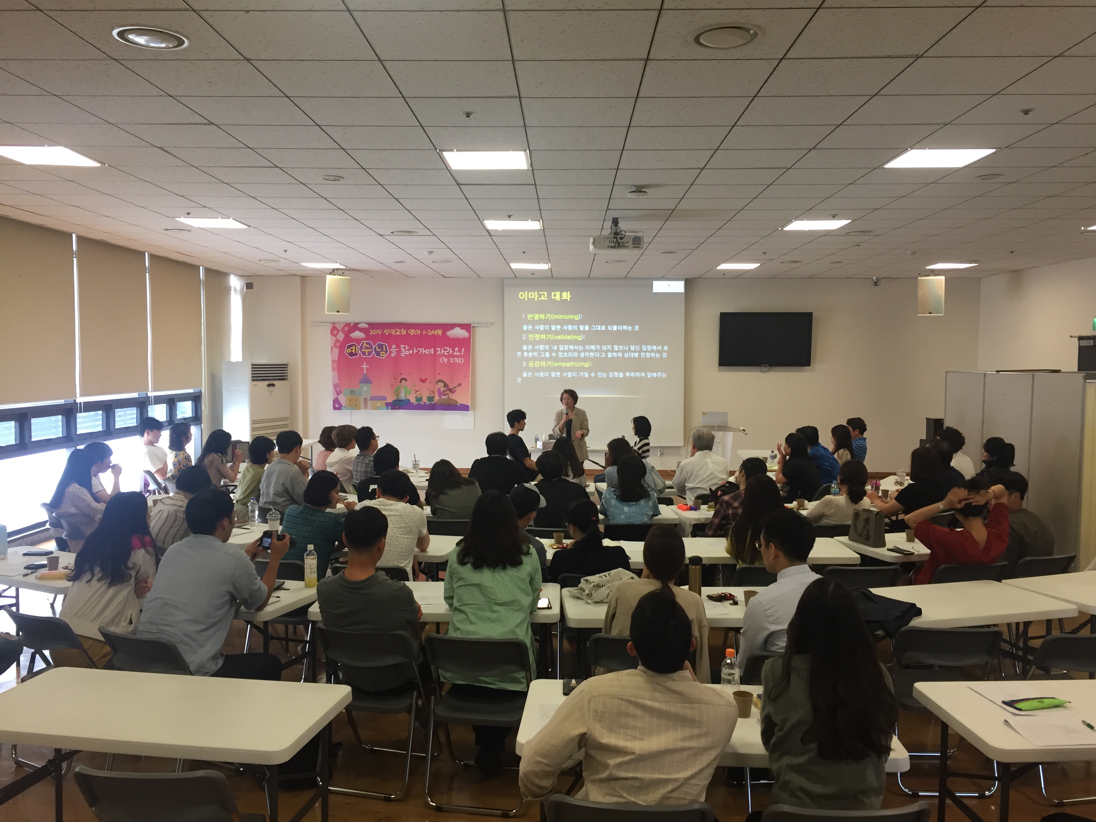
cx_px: 548
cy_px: 411
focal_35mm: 29
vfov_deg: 48.2
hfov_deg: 61.7
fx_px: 918
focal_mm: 4.15
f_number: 2.2
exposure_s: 1/30
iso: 80
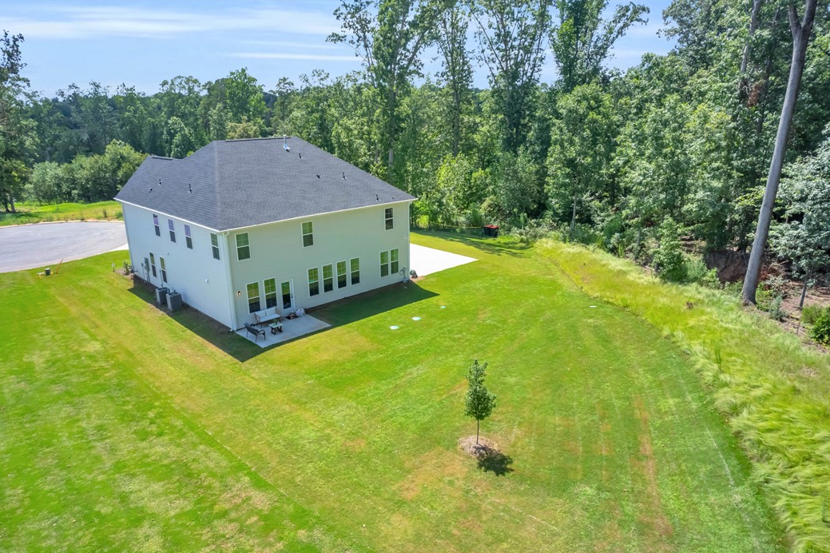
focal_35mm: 23
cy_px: 286
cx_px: 407
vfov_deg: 55.1
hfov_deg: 76.1
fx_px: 530
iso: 150
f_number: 2.8
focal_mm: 8.38
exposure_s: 1/320
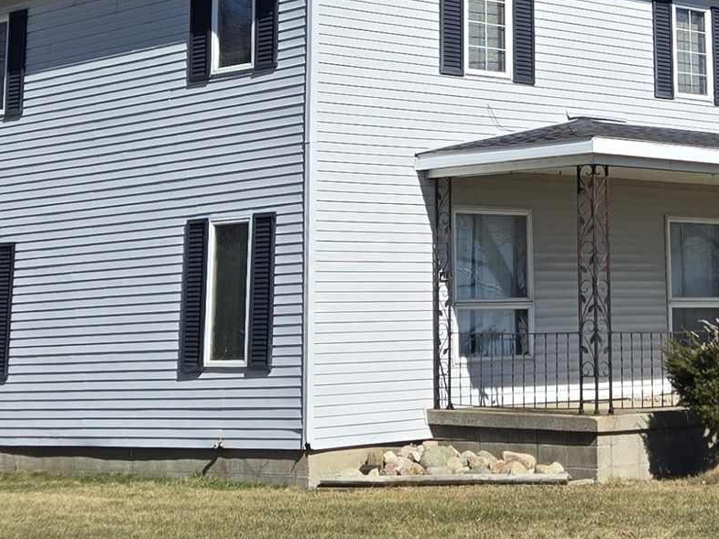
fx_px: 1870
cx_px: 584
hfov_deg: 21.5
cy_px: -79
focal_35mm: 90
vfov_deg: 15.9
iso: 25
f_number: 1.8
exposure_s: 1/2122
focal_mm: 5.4
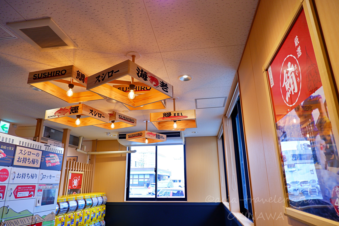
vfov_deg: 55.1
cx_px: 170
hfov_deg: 76.1
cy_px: 113
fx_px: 217
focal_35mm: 23
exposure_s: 1/85
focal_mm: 15
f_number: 3.5
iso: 200
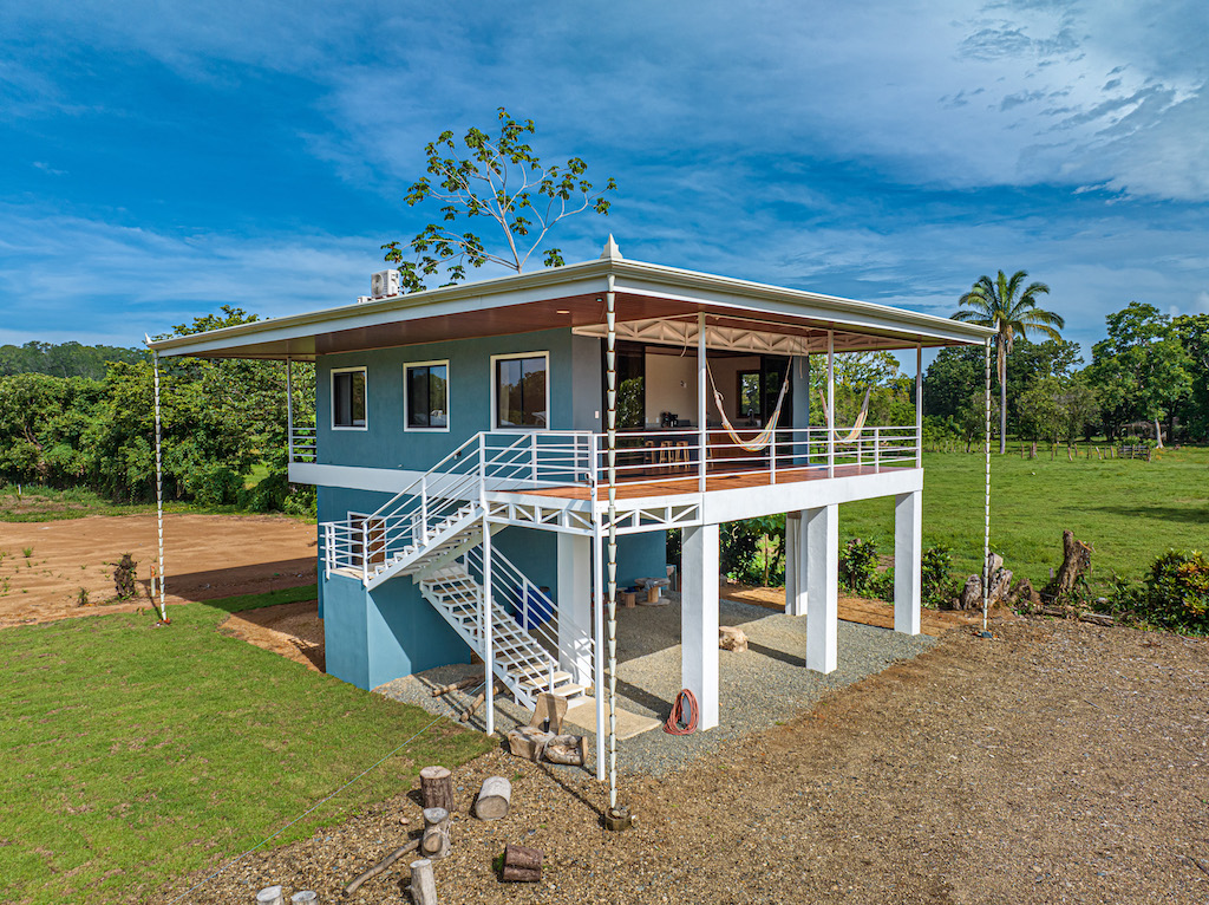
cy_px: 452
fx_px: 837
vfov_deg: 56.7
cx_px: 604
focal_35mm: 24
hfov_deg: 71.6
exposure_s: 1/6400
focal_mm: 12.29
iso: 110
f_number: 2.8
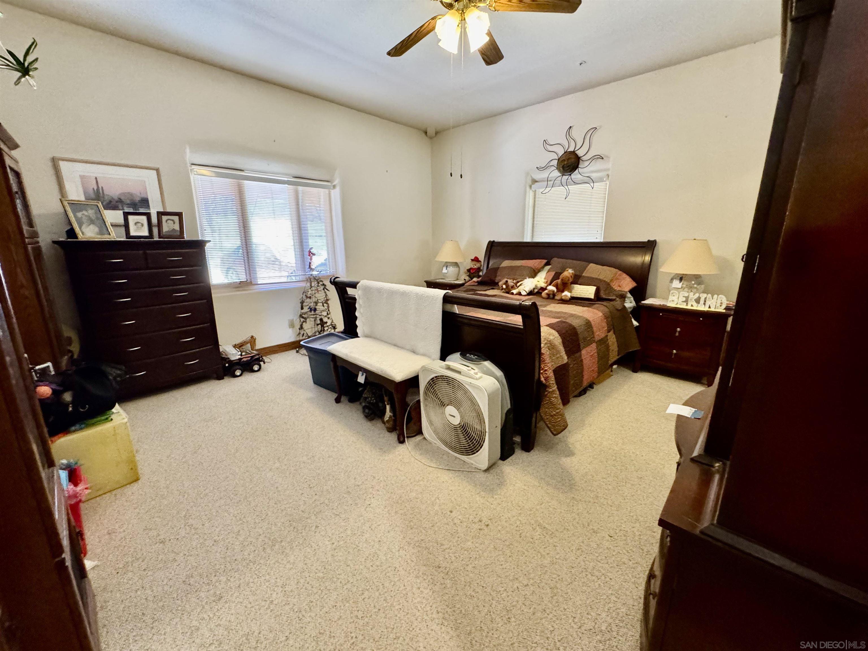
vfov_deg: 85.7
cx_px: 434
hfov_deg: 102.1
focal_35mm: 14
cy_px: 326
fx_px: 351
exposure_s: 1/60
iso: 800
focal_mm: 2.22
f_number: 2.2
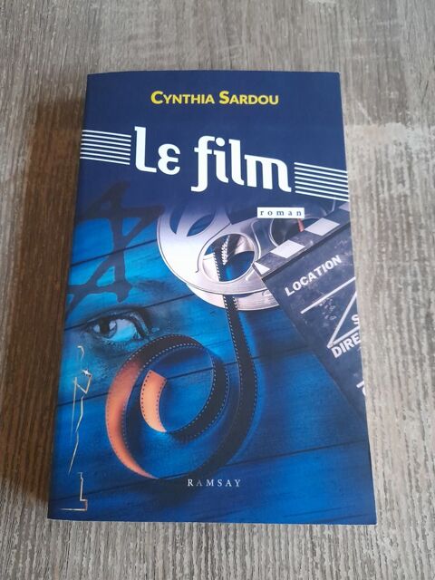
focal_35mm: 25
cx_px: 218
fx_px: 419
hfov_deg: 54.9
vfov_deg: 69.4
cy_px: 290
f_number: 2
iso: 640
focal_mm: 4.6
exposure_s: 1/20
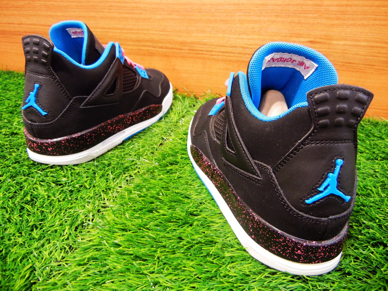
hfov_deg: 60.0
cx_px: 194
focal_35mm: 30
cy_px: 146
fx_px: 336
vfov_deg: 46.8
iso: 400
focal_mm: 5.4
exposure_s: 1/12.1
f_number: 3.5
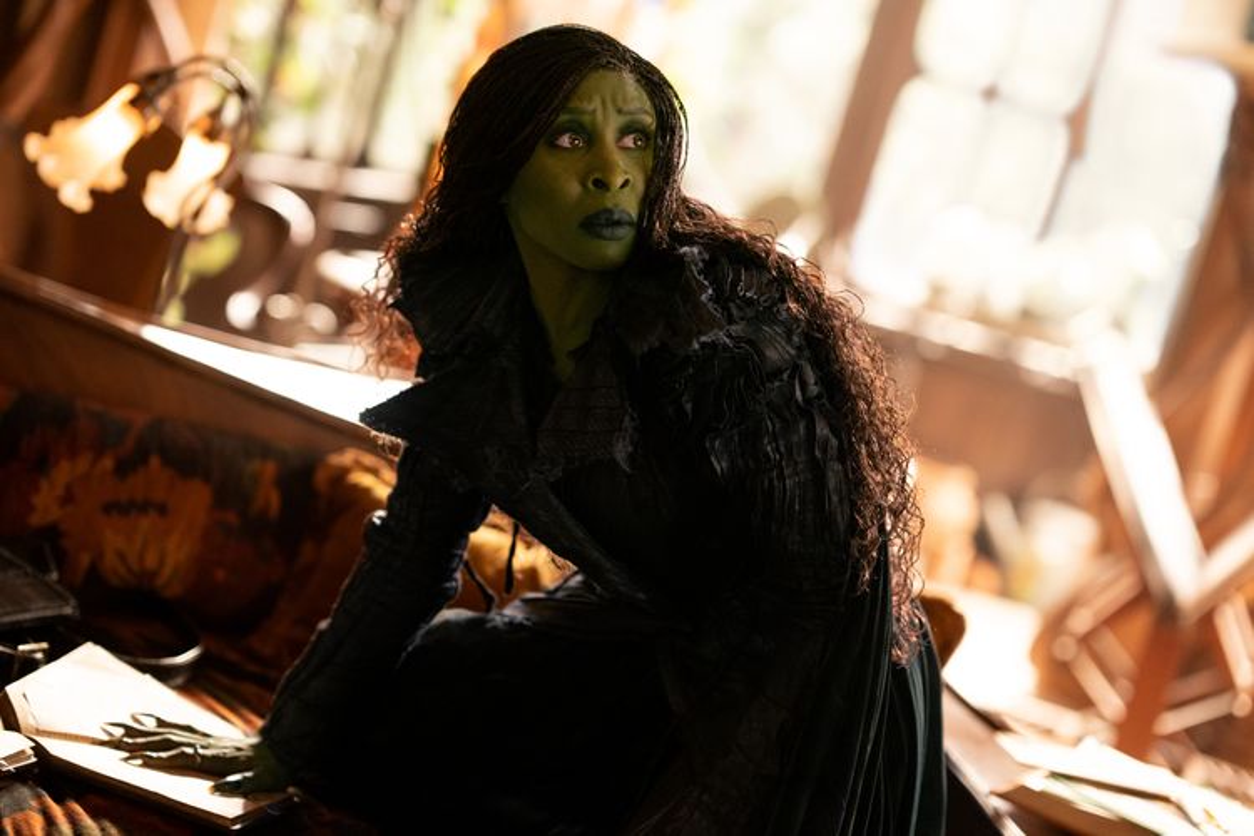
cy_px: 418
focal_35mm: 85
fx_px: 2961
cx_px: 627
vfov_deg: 16.1
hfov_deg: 23.9
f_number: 2
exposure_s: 1/160
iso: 3200
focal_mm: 85
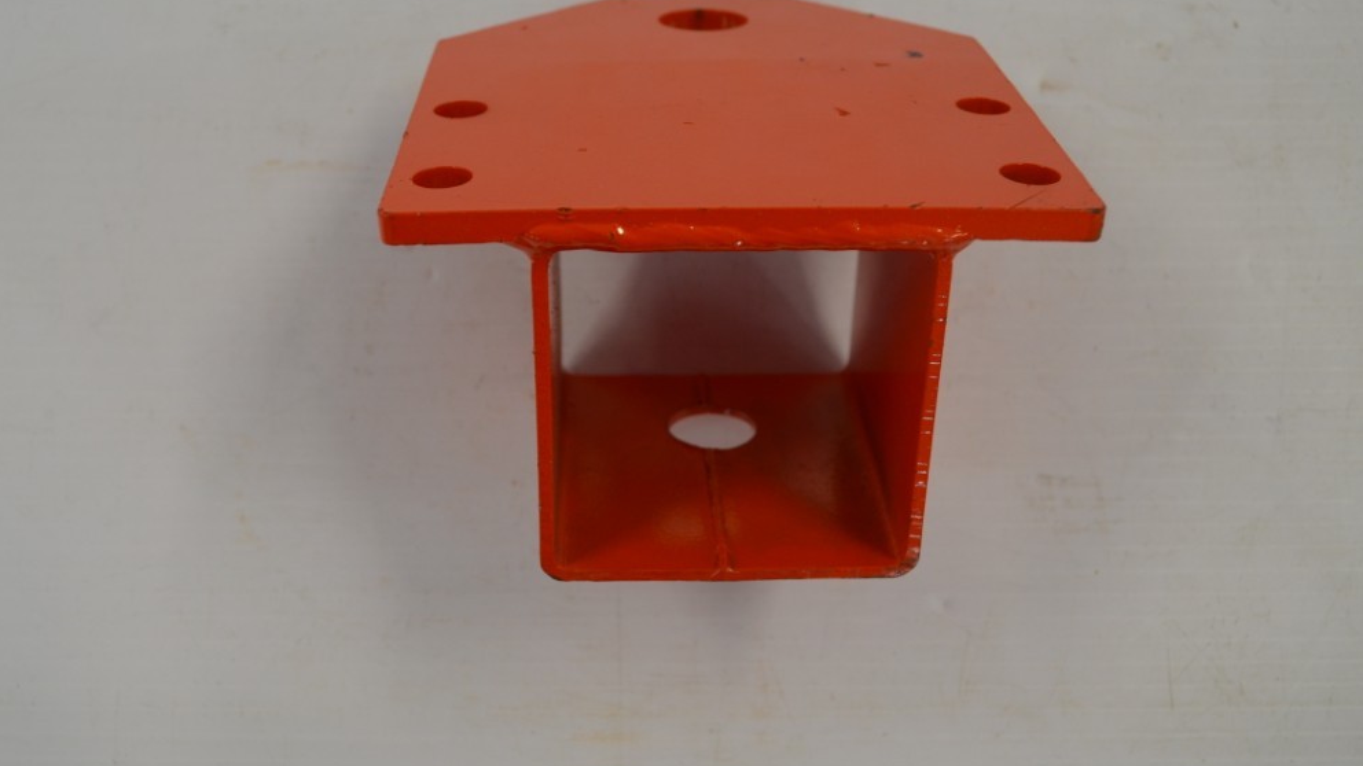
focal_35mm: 44
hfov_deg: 46.3
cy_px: 342
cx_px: 592
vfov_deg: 27.1
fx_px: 1590
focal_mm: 24
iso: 400
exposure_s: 1/125
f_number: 5.6
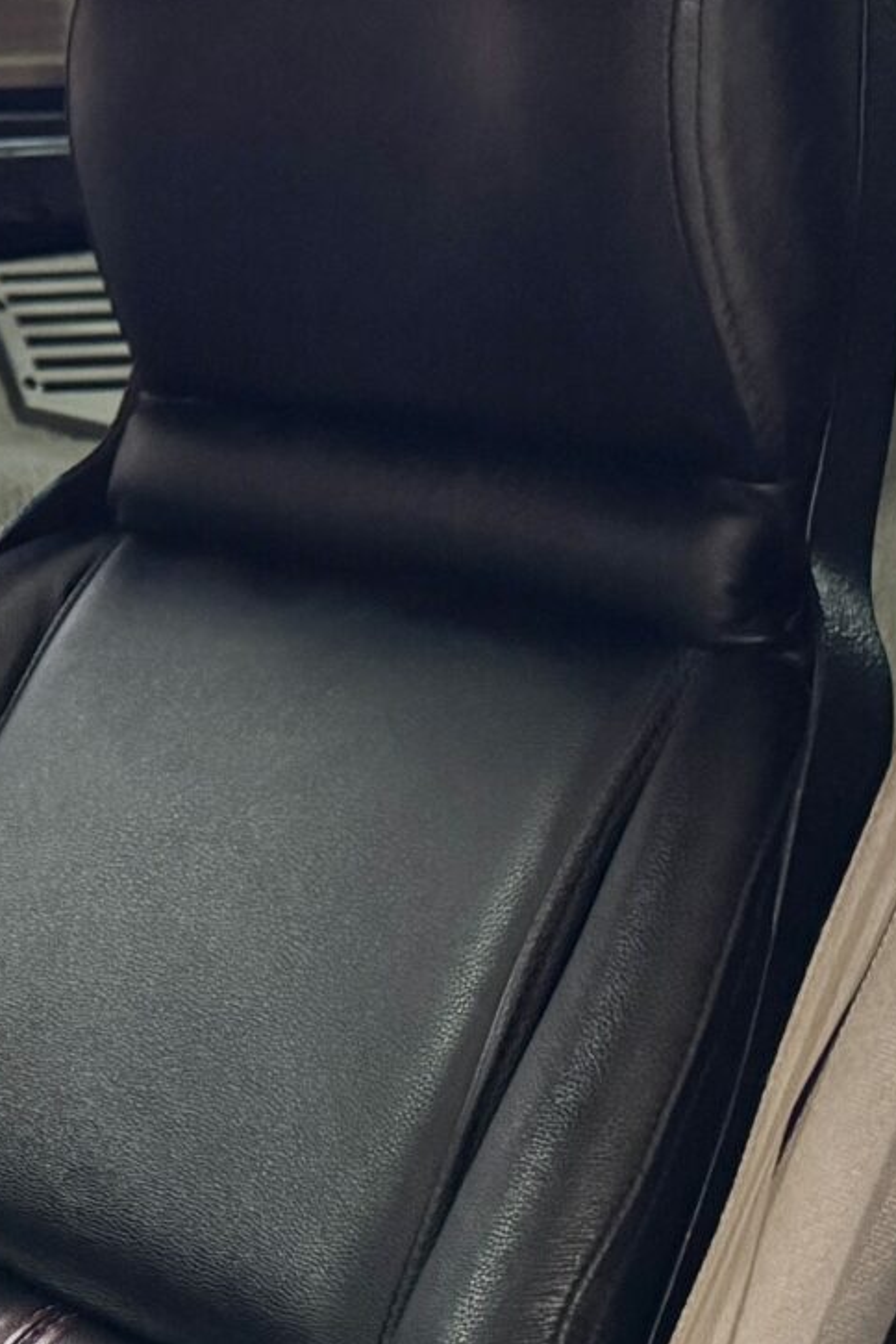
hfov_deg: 13.7
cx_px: -766
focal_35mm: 88
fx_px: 3285
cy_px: 1142
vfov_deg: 22.7
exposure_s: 1/33
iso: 1000
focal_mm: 6.76
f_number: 1.78
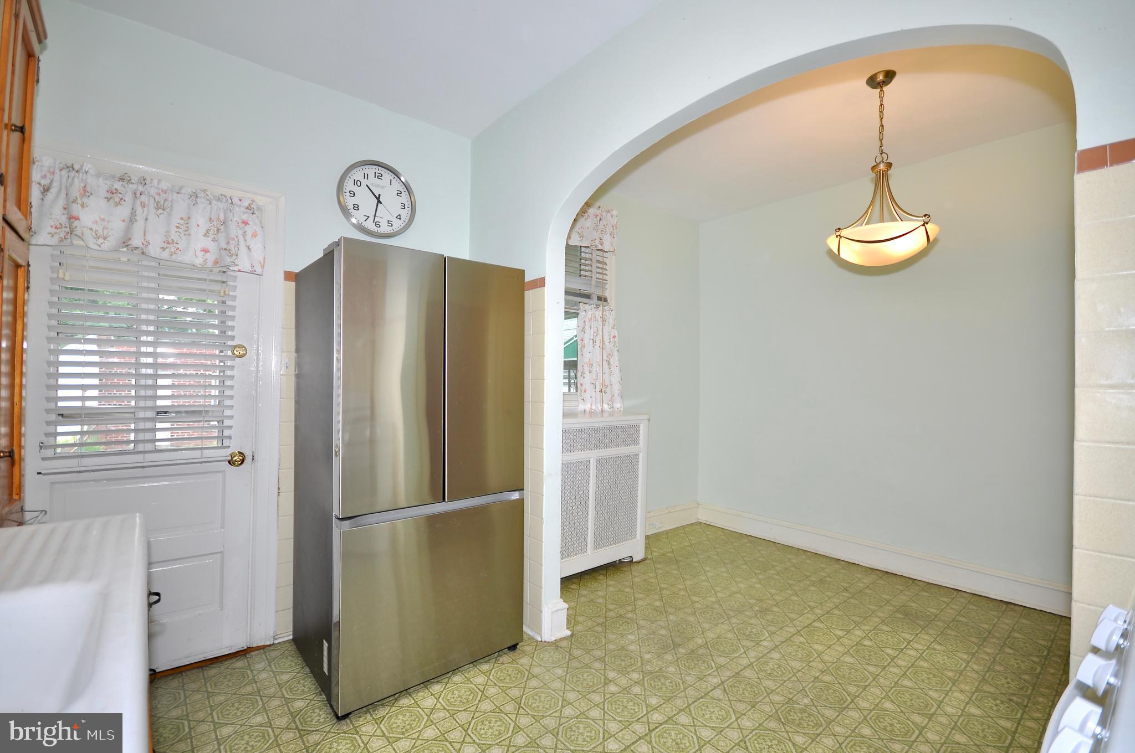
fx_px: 472
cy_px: 376
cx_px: 568
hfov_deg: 100.5
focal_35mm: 15
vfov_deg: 77.2
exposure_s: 1/60
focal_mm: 10
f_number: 4
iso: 100
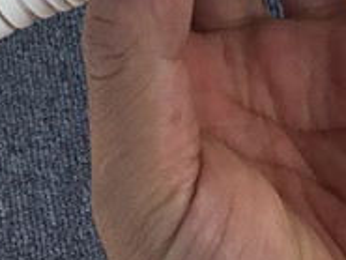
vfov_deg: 8.9
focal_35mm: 151
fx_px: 1510
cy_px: -356
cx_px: 155
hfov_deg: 13.1
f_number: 2.4
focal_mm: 3.3
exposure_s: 1/519
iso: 25
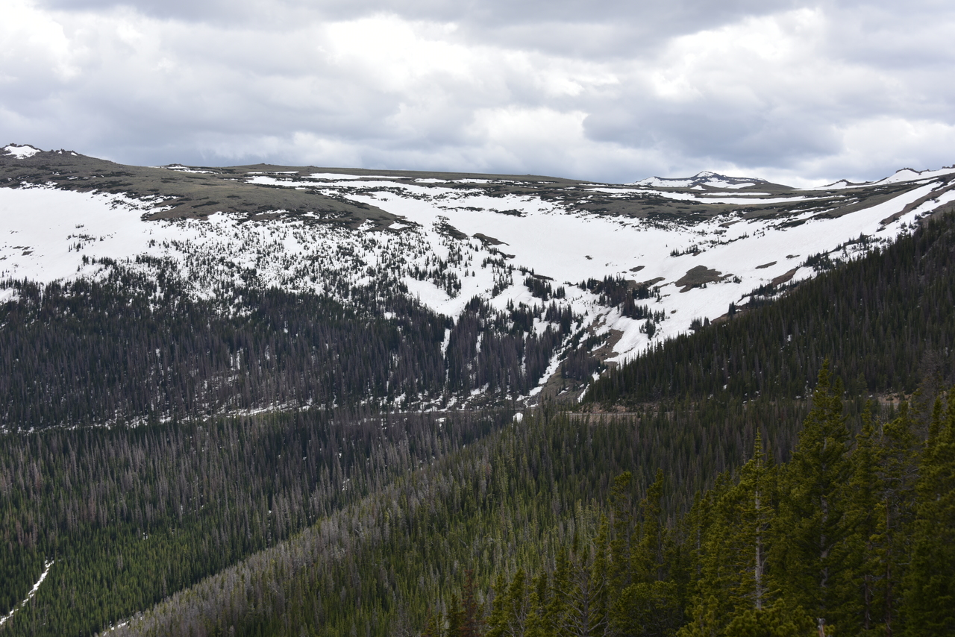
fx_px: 1380
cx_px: 478
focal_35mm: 52
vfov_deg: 26.0
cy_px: 318
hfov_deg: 38.2
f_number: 8
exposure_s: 1/250
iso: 100
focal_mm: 52
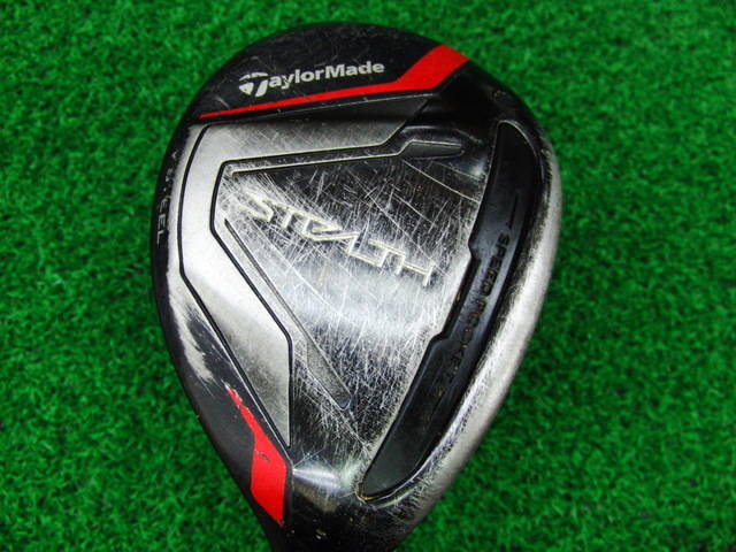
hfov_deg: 50.1
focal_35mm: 37
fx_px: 787
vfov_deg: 38.7
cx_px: 368
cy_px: 276
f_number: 3.6
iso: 400
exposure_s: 1/60
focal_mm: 6.42
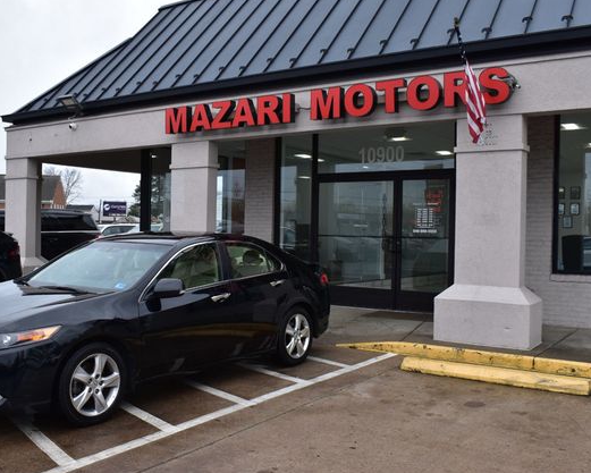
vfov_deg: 39.2
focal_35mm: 38
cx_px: 250
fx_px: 665
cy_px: 237
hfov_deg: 47.8
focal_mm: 22
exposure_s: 1/200
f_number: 10
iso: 400
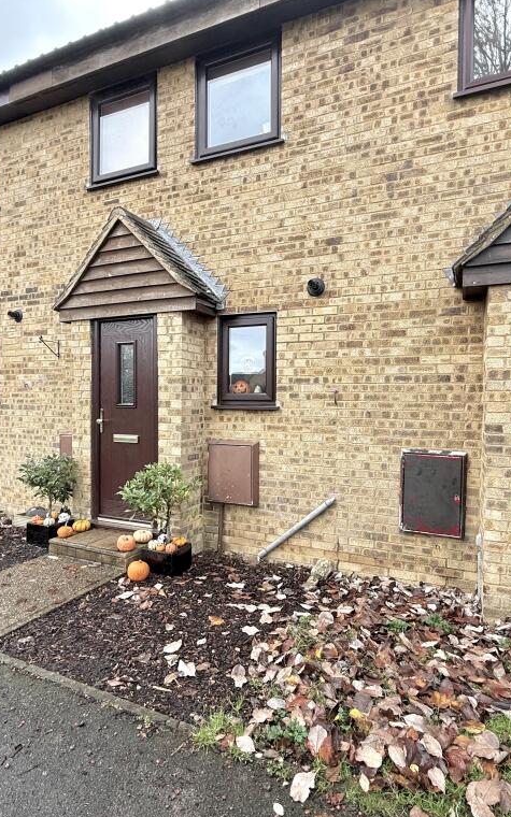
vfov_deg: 85.1
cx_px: 267
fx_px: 446
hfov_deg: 59.6
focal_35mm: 20
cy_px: 410
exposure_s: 1/99
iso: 50
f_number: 2.2
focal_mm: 2.22
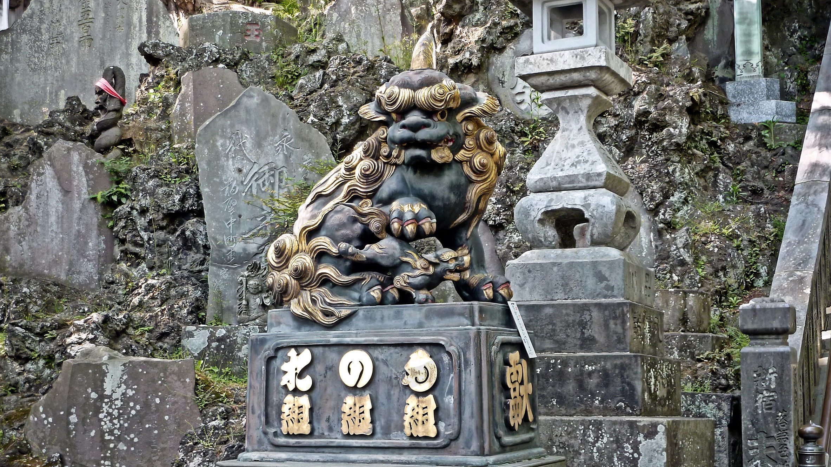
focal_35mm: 53
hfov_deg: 39.2
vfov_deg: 22.6
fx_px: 1168
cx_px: 410
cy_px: 304
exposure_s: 1/30
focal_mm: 7.9
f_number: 3.8
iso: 160
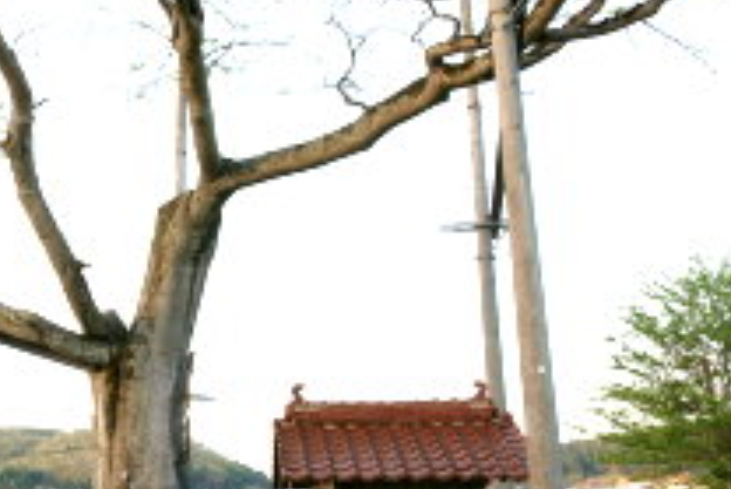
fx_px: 894
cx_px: 199
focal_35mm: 44
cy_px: 181
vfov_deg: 30.4
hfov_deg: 43.3
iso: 320
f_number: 5.6
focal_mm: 20
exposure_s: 1/60
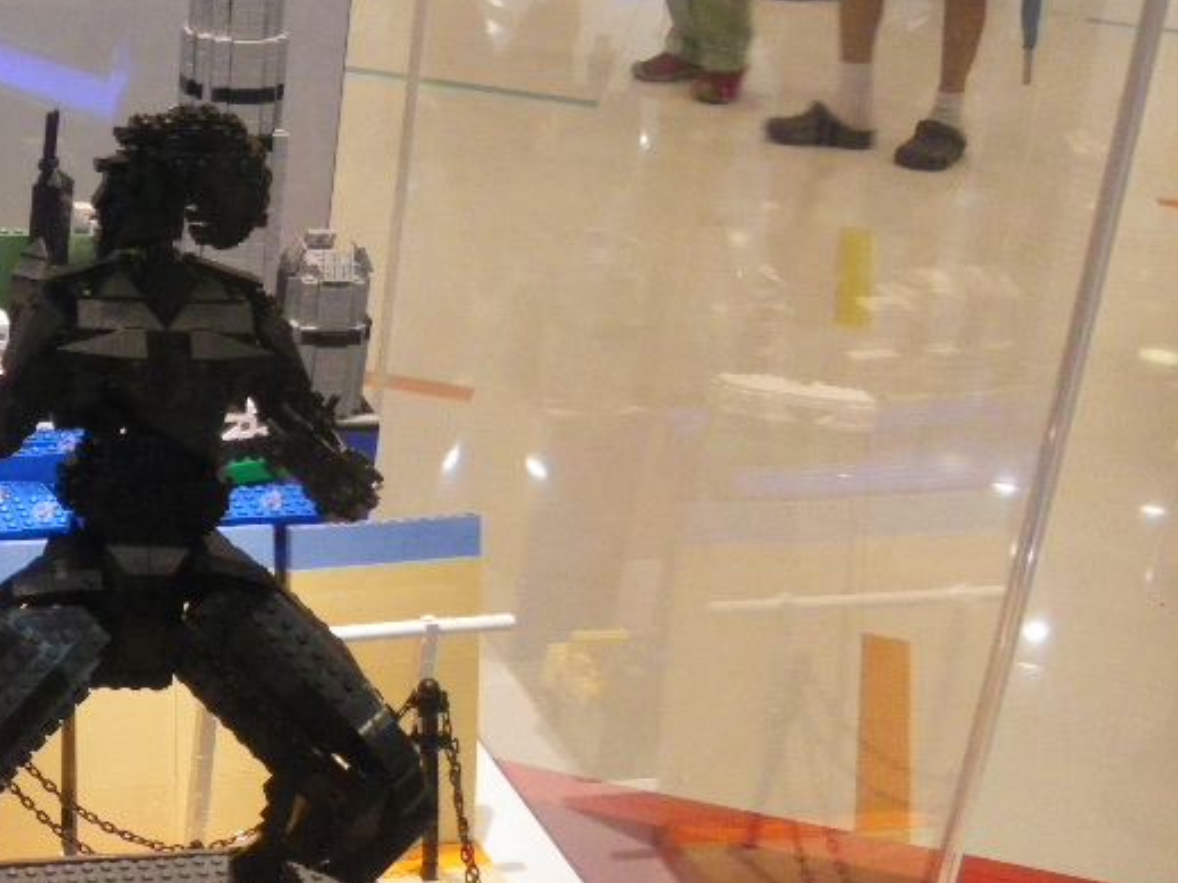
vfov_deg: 20.7
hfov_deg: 26.1
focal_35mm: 71
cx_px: 20
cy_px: 463
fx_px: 2416
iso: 400
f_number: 3.5
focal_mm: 6.3
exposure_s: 1/80
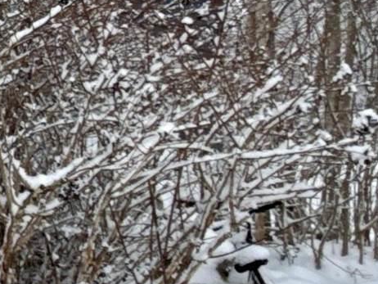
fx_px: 1016
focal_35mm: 93
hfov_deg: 15.8
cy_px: 3
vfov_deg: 15.6
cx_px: -412
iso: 50
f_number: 2.2
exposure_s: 1/1167
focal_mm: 2.22
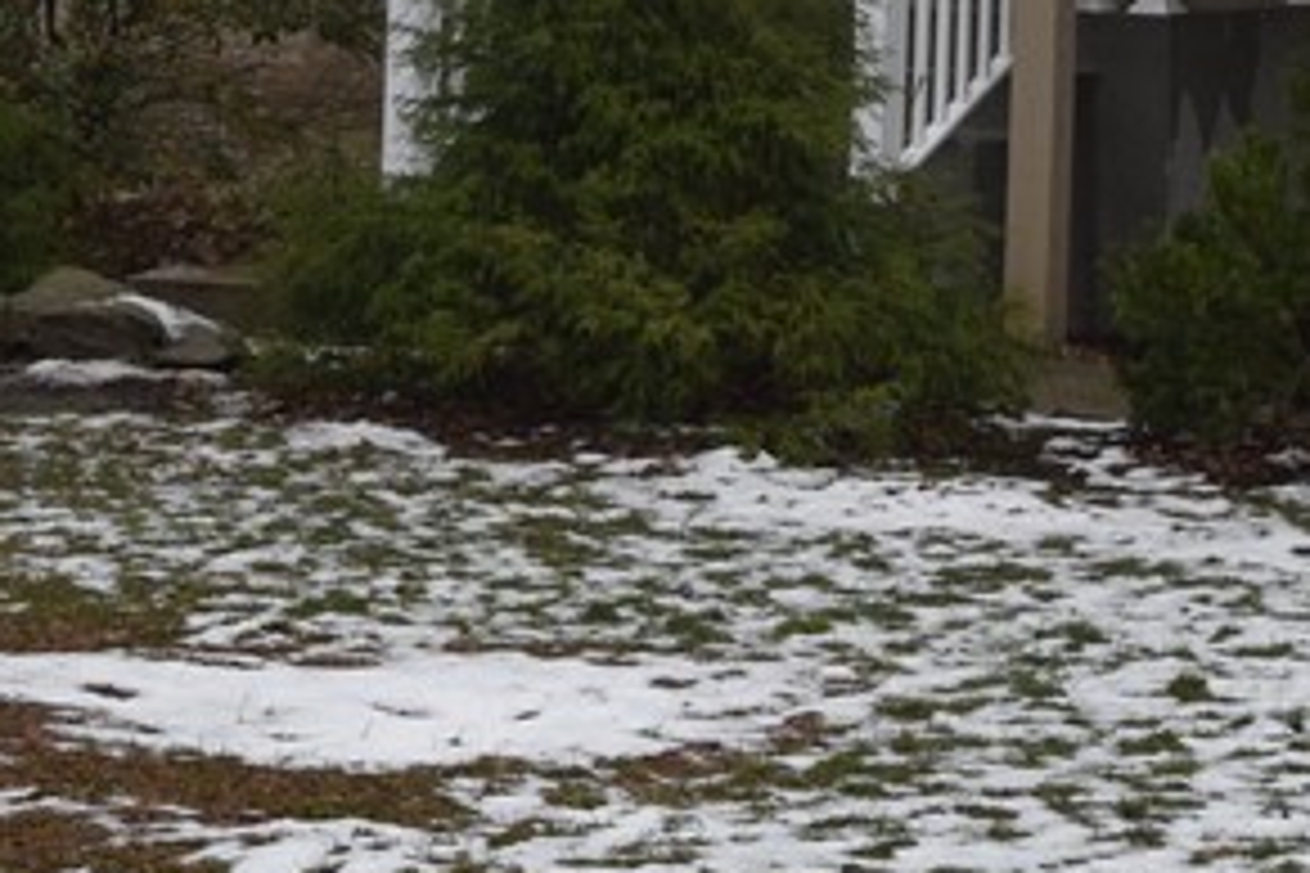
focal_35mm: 179
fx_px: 6513
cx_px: 1400
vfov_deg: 7.5
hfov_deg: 11.3
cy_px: -680
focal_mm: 32
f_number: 7.1
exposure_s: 1/200
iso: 400
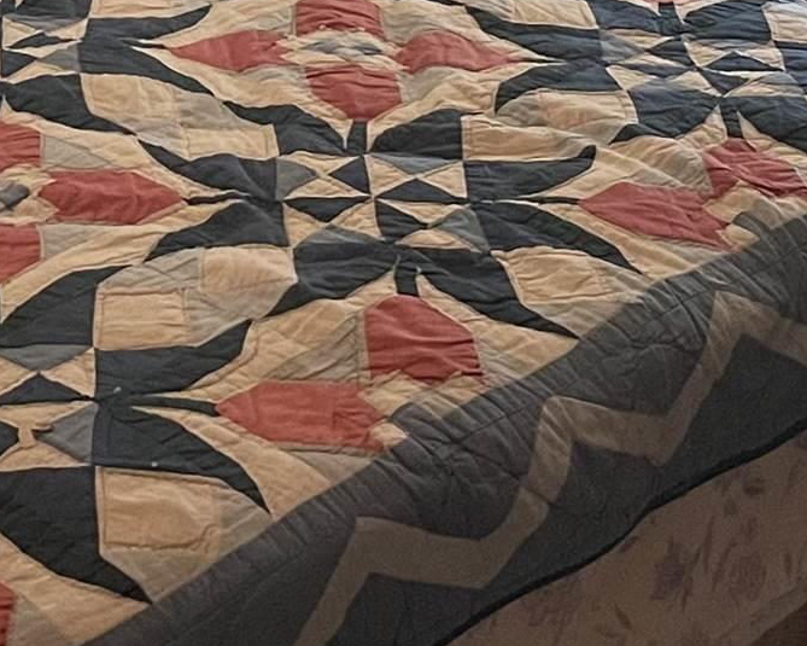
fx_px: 2675
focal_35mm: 112
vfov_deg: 12.8
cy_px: -423
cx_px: -12
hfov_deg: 16.8
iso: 500
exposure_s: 1/60
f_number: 1.6
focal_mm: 5.1
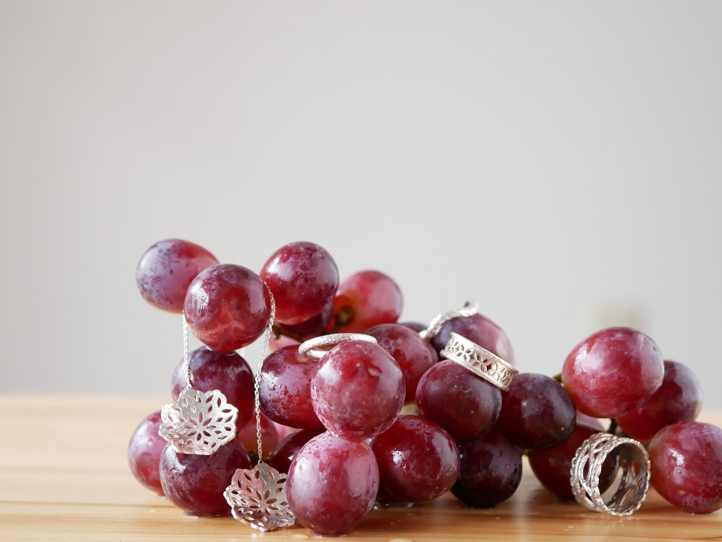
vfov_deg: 20.2
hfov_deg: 26.7
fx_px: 1523
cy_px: 308
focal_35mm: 73
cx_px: 392
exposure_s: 1/125
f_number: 2.8
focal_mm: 30
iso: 640
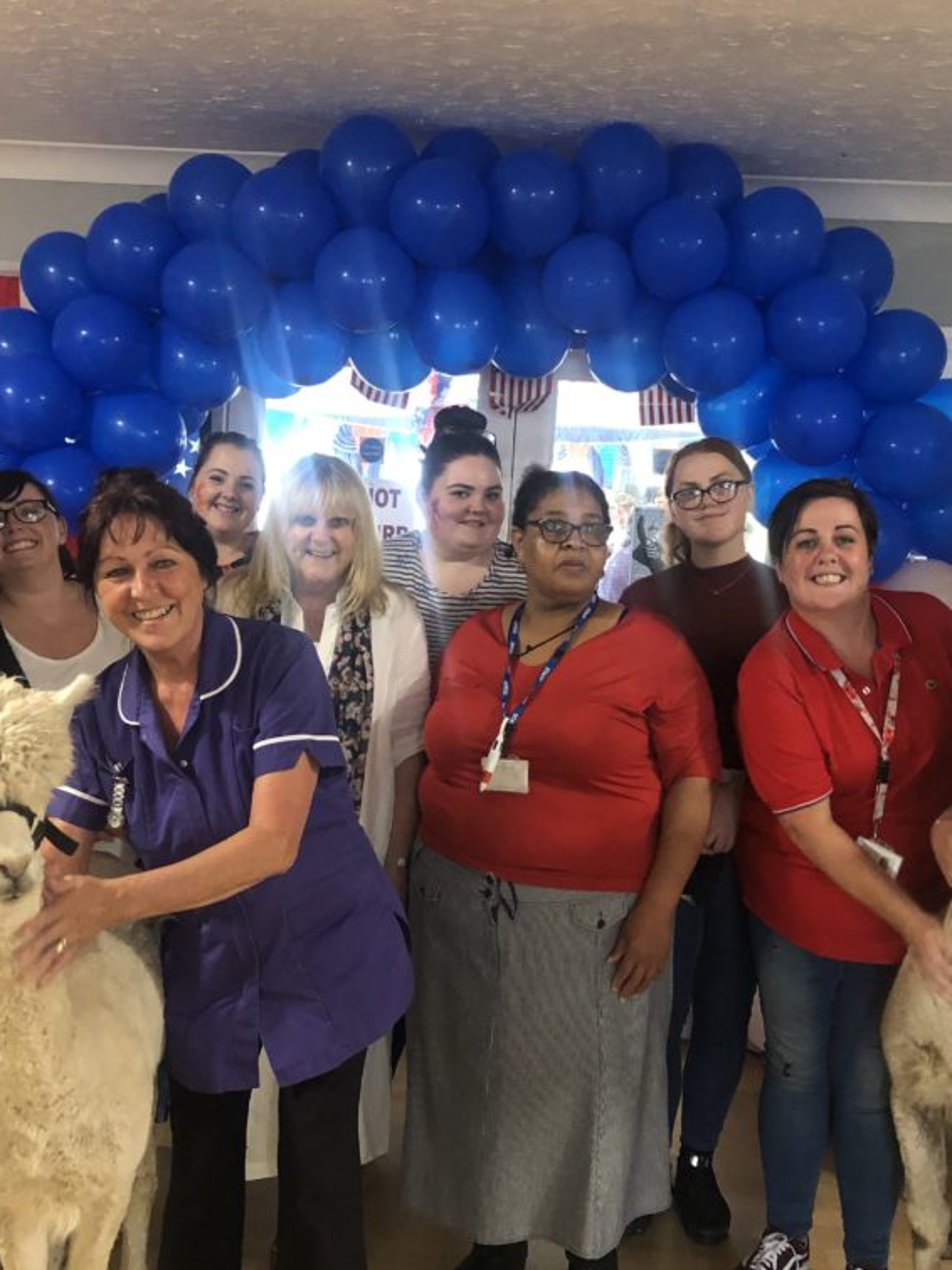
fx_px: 1394
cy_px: 639
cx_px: 495
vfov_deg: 49.0
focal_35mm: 38
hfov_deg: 37.7
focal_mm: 3.99
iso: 80
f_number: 1.8
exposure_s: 1/7
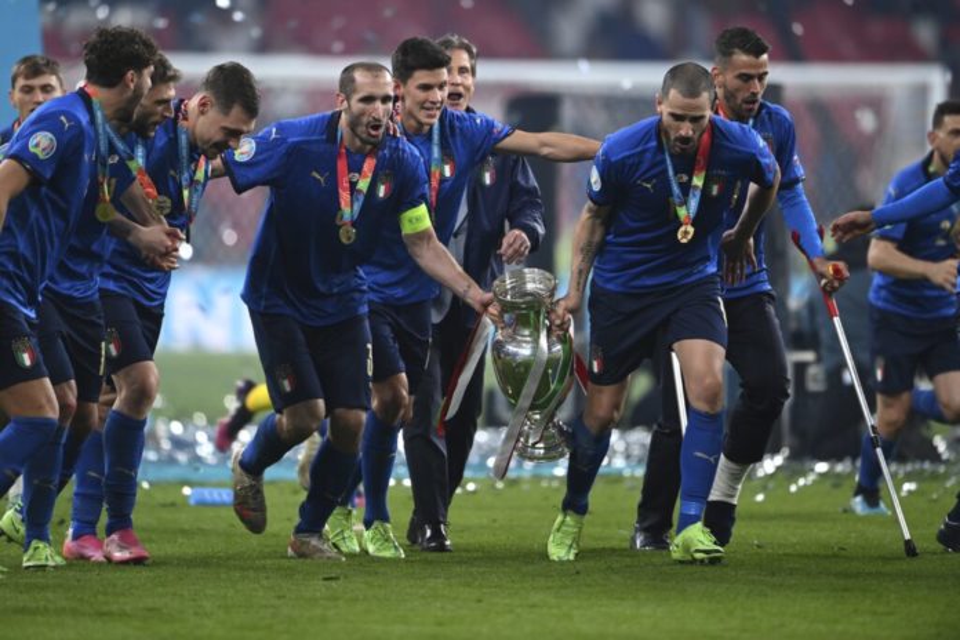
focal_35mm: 500
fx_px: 13332
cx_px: 480
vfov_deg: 2.7
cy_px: 320
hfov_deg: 4.1
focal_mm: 500
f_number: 4
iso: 3200
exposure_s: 1/1250
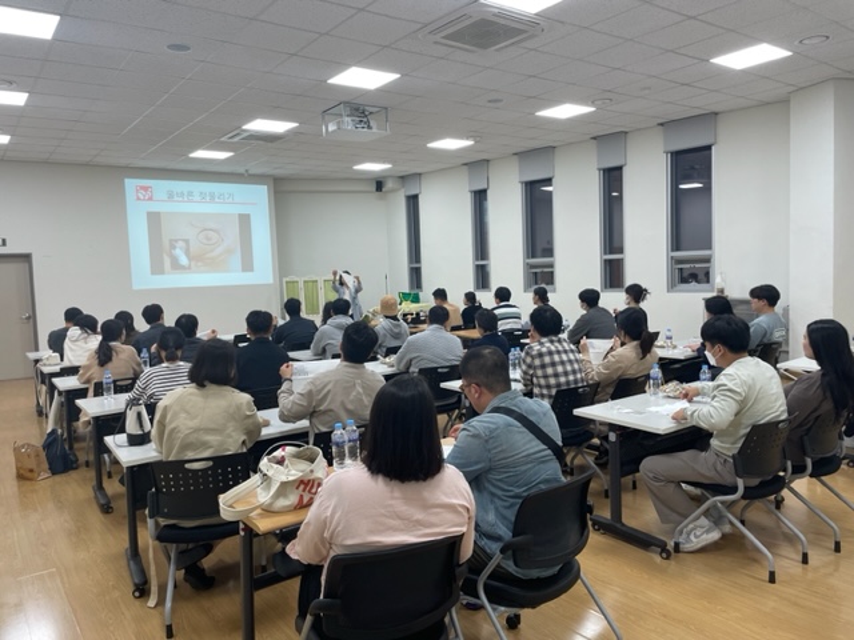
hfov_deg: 67.3
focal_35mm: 26
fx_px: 641
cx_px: 427
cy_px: 320
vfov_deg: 53.1
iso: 80
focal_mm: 4.2
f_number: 1.6
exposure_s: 1/120
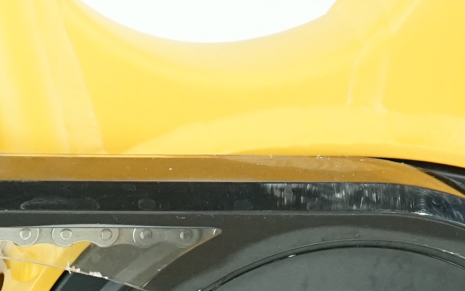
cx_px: -252
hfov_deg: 13.3
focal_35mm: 148
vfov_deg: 8.7
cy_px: 394
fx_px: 1876
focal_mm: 29
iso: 3200
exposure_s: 1/200
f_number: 5
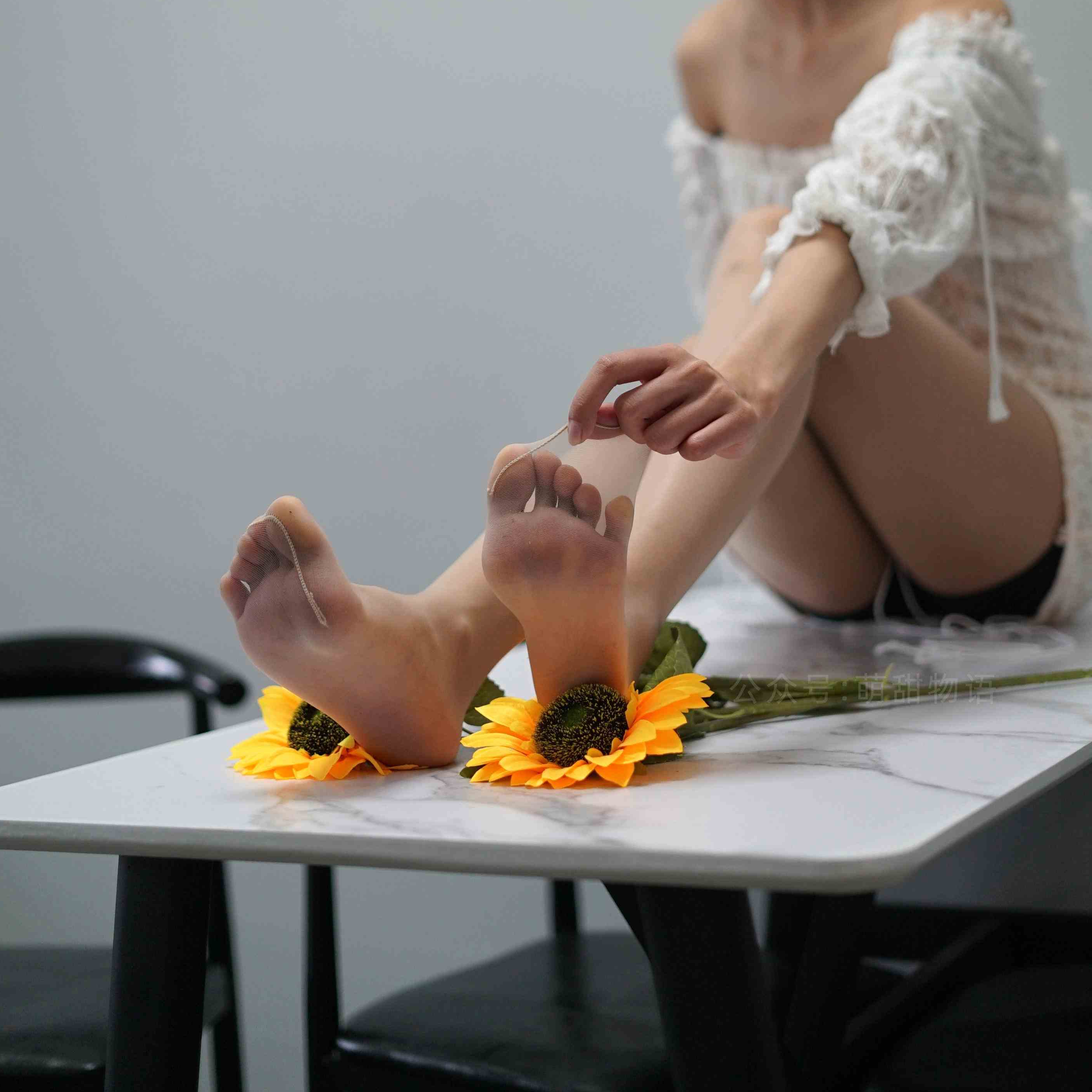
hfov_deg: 26.9
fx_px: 2284
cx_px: 546
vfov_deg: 26.7
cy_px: 327
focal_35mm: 64
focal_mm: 50
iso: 800
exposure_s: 1/400
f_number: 2
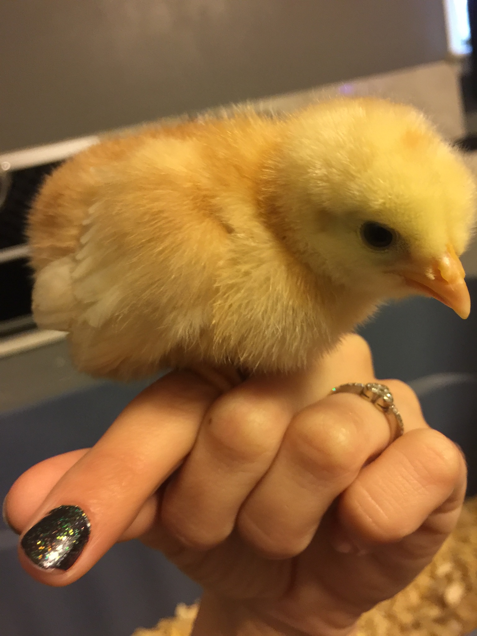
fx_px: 533
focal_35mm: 29
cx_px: 238
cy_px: 318
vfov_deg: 61.7
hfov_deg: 48.2
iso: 100
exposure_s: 1/15
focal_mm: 4.15
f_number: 2.2
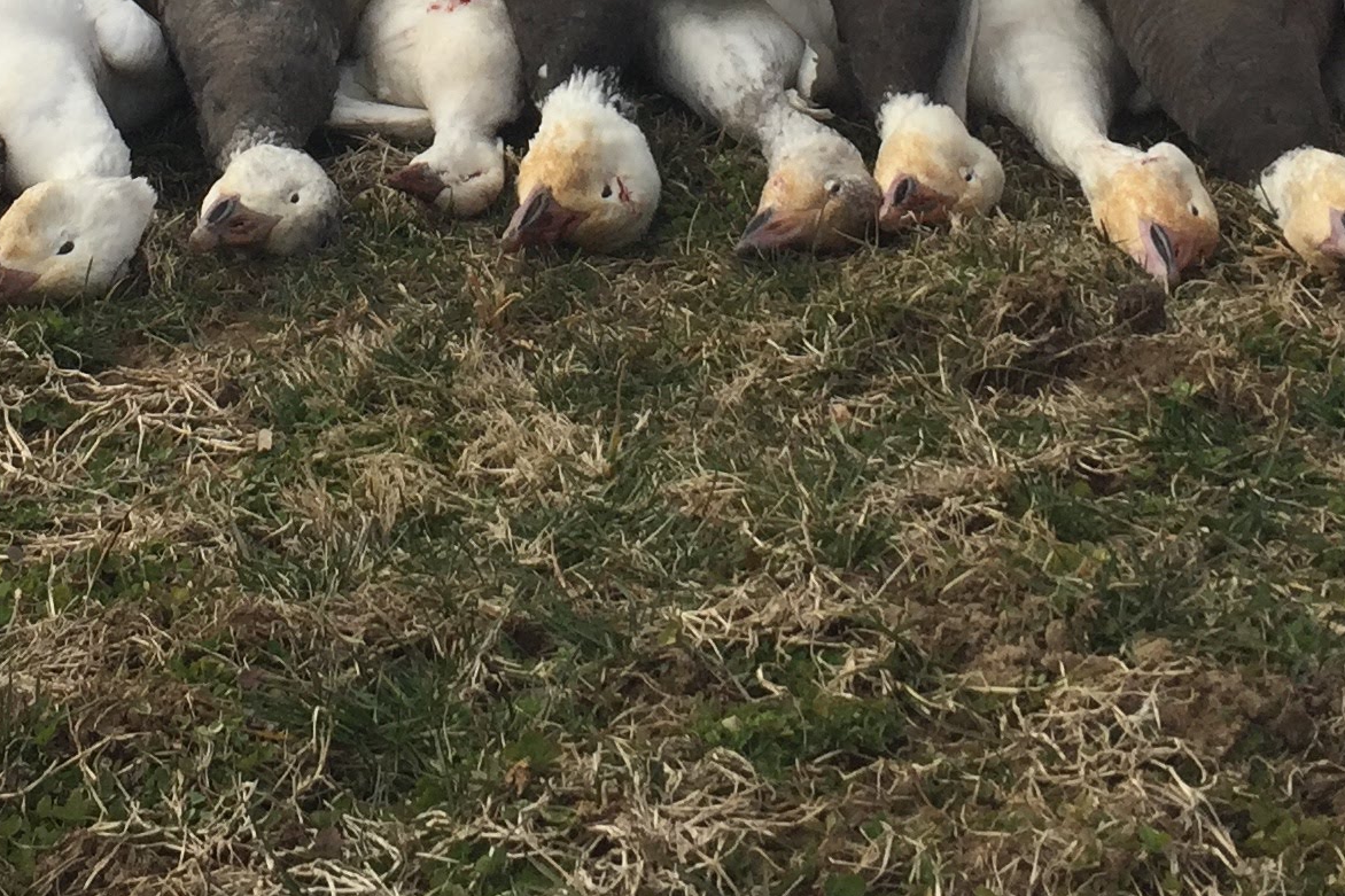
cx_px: 488
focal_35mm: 84
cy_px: -359
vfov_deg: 15.3
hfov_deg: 24.1
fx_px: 3138
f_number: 2.2
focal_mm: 4.15
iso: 32
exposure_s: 1/2083
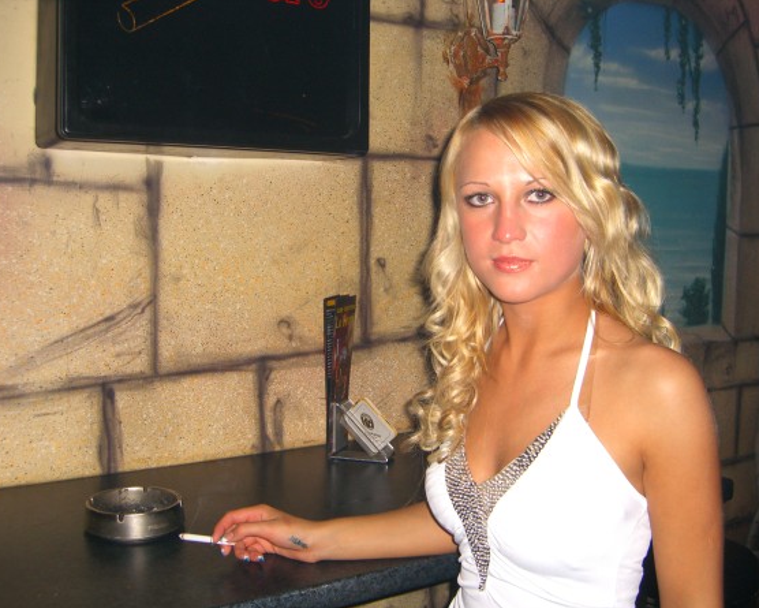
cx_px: 393
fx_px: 899
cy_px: 306
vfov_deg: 37.3
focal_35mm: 40
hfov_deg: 45.8
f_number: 2.8
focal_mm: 7.9
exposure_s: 1/60
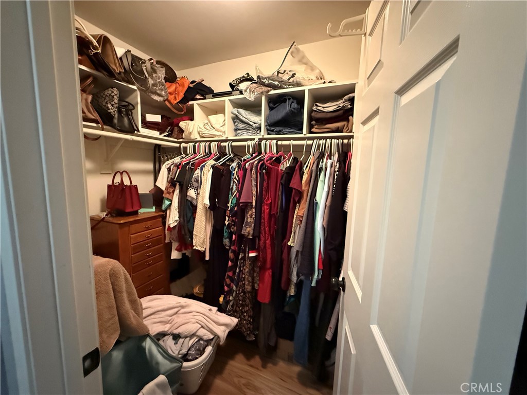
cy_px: 198
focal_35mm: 14
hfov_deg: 102.1
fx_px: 213
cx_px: 264
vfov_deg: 85.7
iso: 1250
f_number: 2.2
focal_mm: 2.22
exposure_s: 1/40
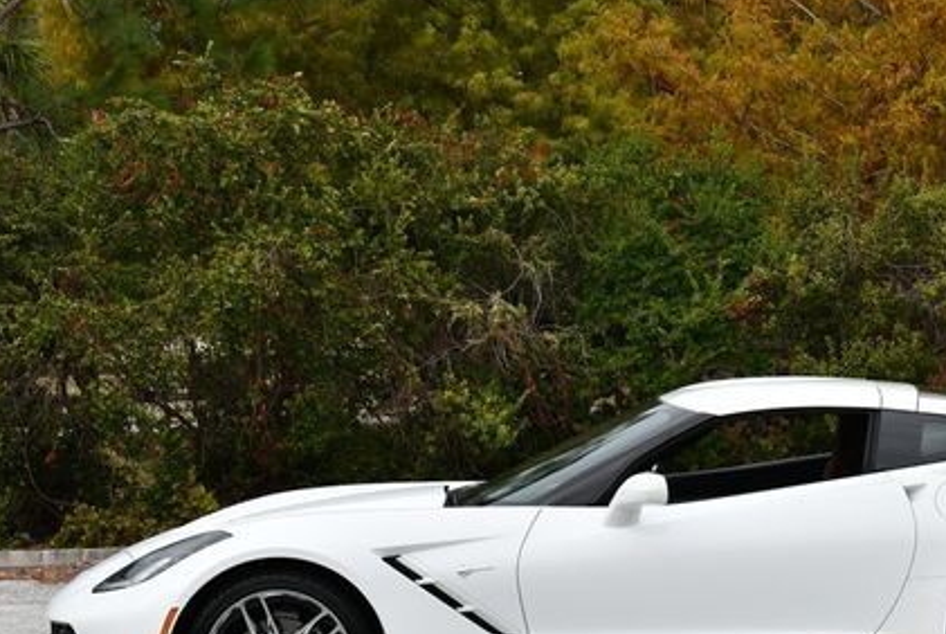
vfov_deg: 8.7
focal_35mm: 158
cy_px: 391
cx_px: 663
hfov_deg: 13.0
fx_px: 4158
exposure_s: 1/250
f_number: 8
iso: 160
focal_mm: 52
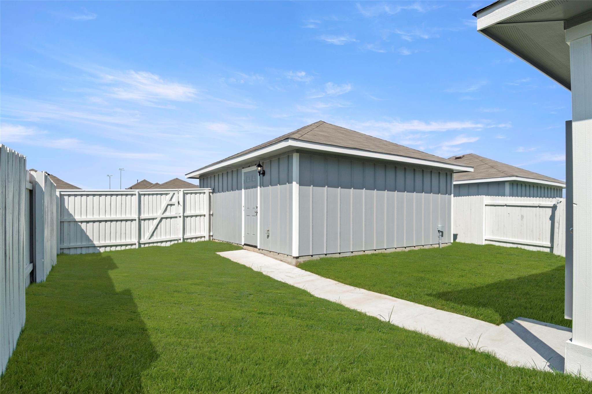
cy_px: 197
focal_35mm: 36
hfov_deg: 53.2
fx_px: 592
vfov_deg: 36.8
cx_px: 296
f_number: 8
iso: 400
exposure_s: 1/640
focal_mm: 24
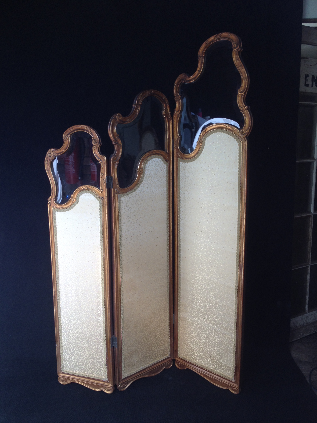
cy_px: 212
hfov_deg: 40.7
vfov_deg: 52.6
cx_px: 158
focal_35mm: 35
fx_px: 427
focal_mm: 4.28
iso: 50
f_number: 2.4
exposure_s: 1/153
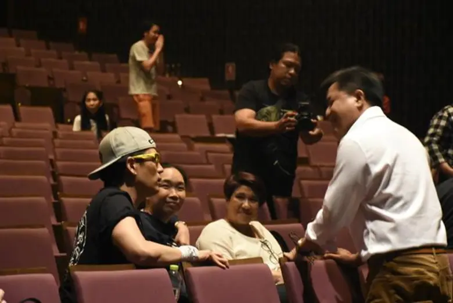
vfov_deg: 13.1
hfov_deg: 19.4
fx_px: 1322
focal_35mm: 105
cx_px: 226
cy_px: 152
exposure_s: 1/25
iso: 12800
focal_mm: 70
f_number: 5.6
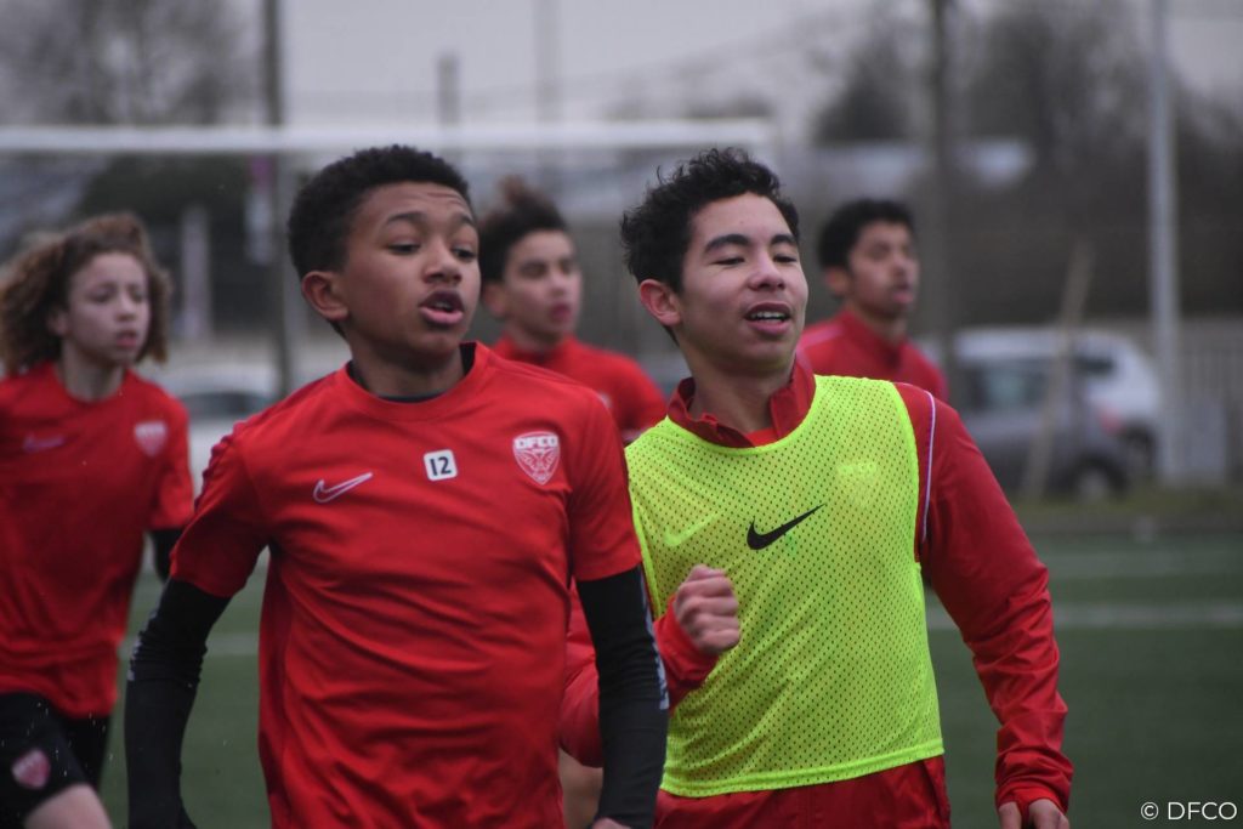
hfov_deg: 6.0
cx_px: 622
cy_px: 414
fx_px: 11913
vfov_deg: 4.0
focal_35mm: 345
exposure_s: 1/1000
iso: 1600
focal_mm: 230
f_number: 5.6
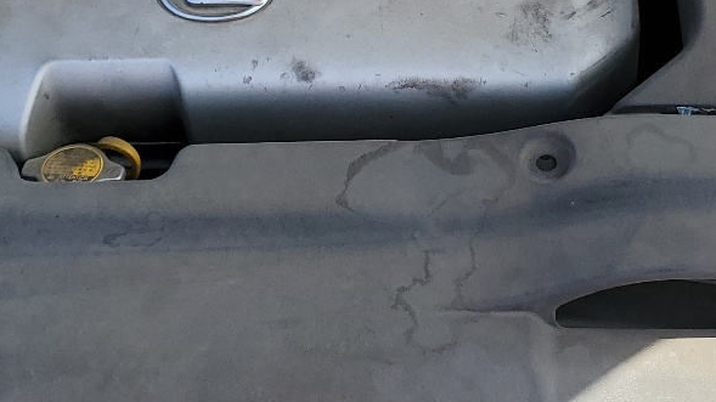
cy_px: -6
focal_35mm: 77
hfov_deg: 27.4
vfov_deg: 15.4
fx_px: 1462
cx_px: 461
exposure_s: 1/1111
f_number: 1.5
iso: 50
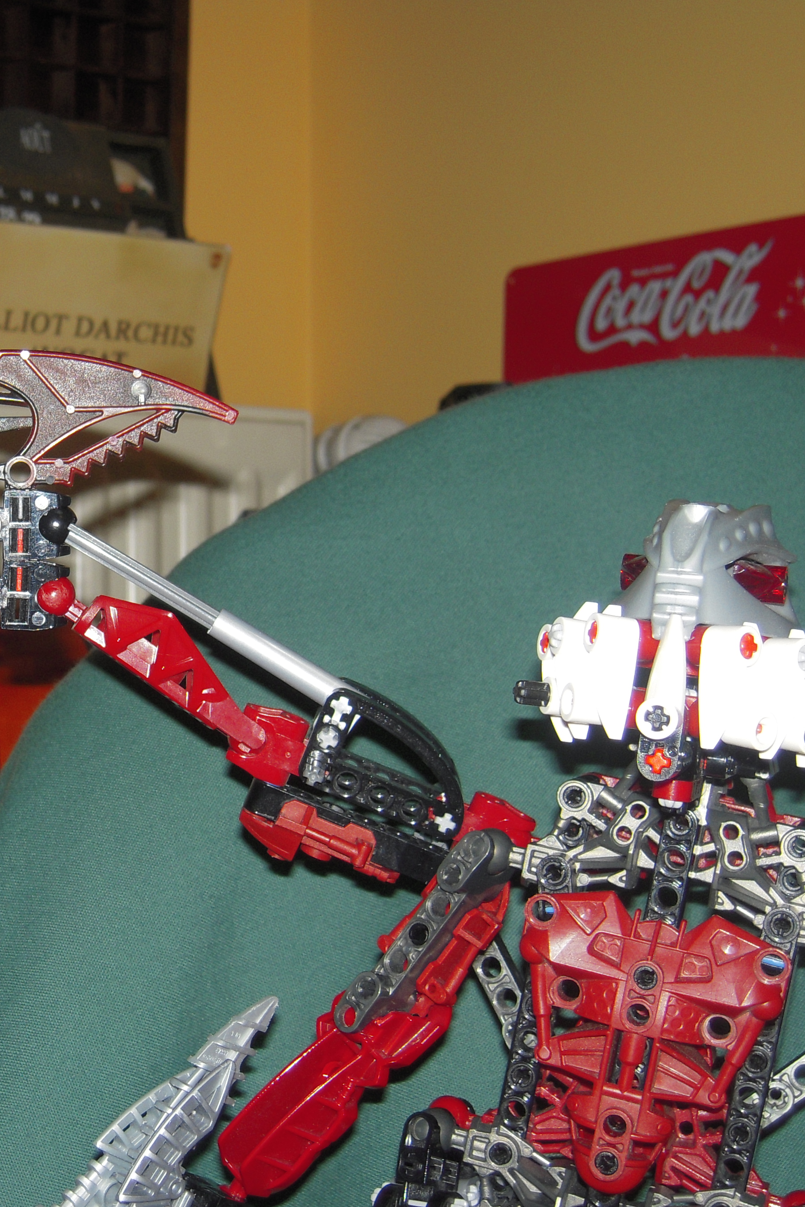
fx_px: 2347
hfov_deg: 19.0
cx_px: 29
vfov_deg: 28.8
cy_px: 606
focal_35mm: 70
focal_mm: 8.9
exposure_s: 1/30
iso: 100
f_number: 3.5
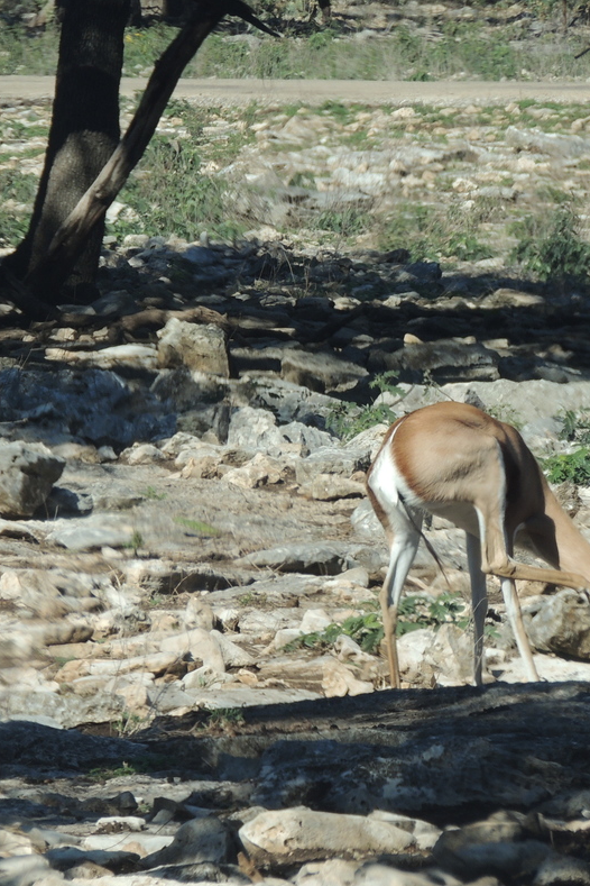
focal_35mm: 675
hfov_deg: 2.0
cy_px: 445
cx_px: 400
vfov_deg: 3.1
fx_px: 16592
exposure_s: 1/400
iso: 100
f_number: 4.8
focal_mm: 71.3
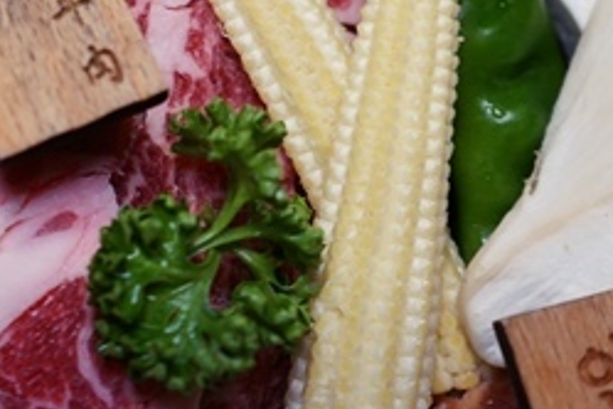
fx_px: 1805
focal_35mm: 106
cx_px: 37
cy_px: -149
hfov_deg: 18.9
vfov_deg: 12.5
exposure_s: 1/60
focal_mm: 33
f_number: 4
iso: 500
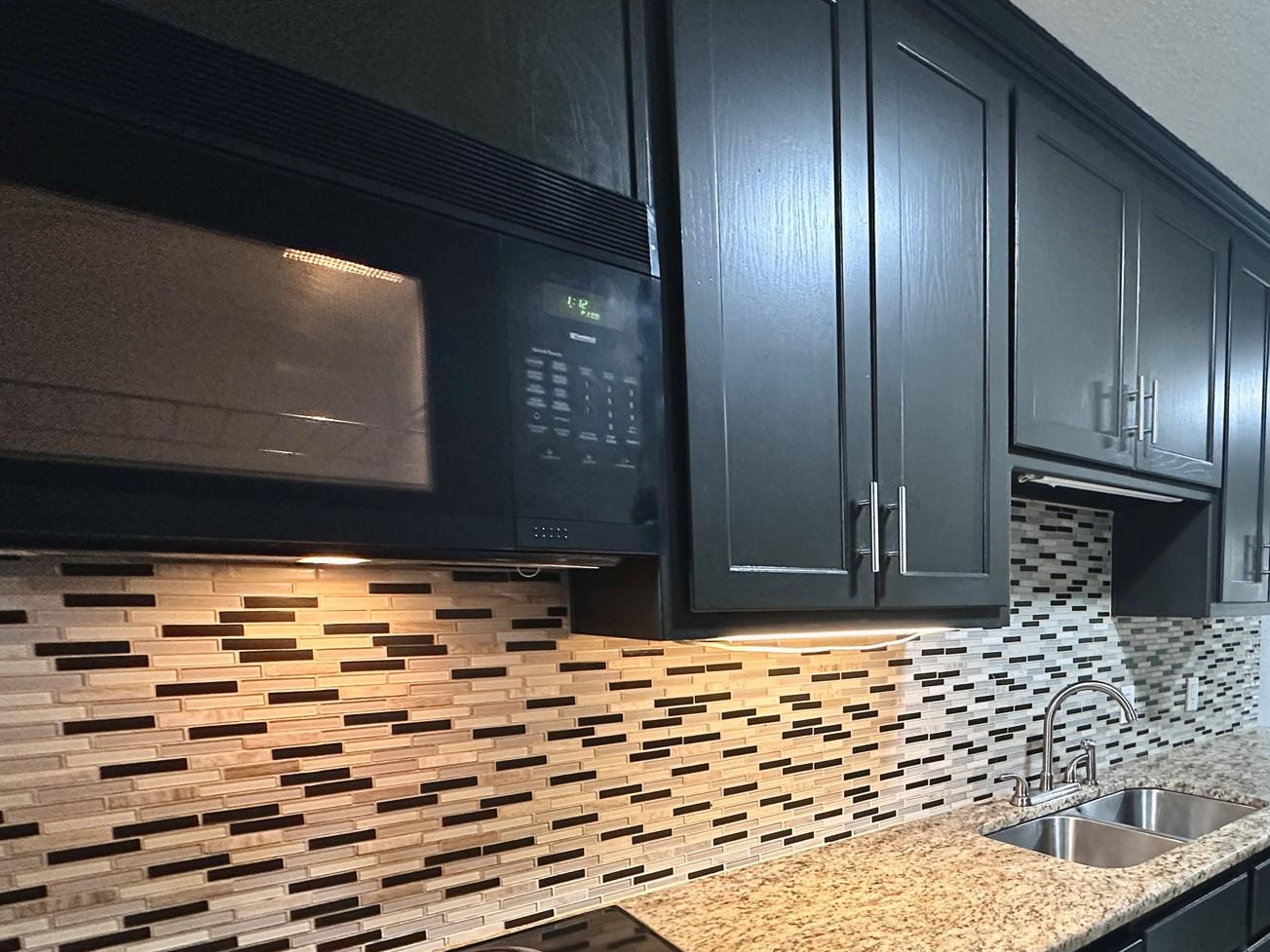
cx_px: 950
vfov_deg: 58.9
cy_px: 675
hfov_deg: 71.3
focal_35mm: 22
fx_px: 807
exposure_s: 1/60
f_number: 2.2
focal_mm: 2.22
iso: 400
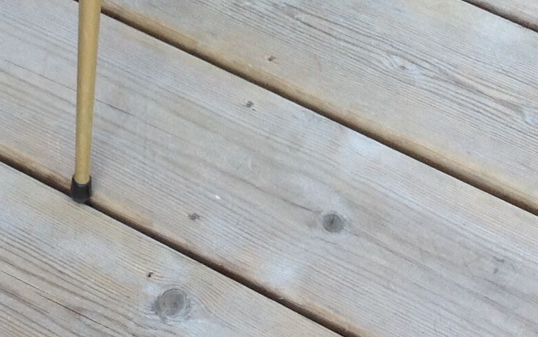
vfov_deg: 10.3
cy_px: -220
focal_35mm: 122
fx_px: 1789
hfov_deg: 17.0
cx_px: 111
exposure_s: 1/224
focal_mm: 4.28
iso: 50
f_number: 2.4
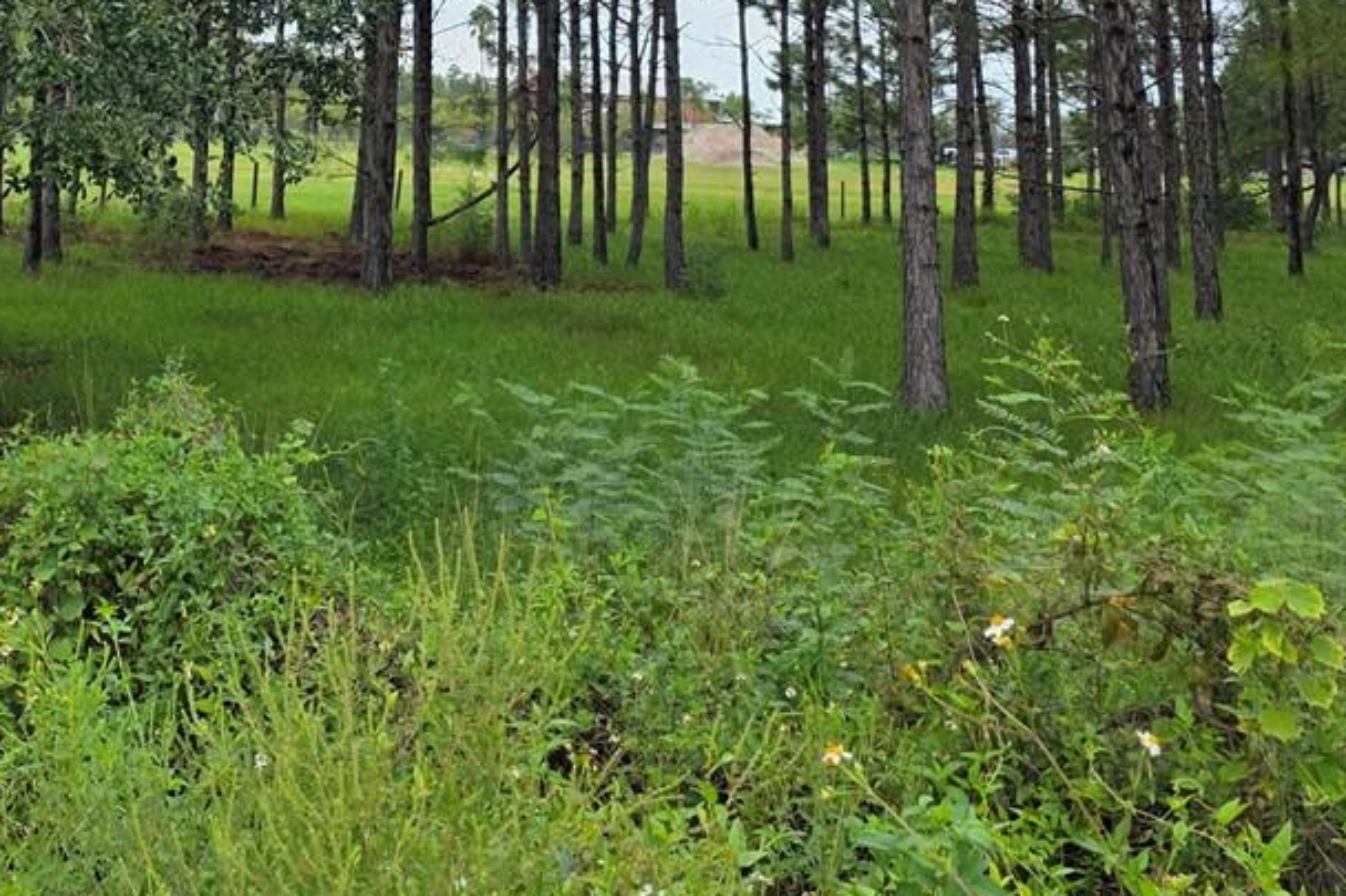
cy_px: -208
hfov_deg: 31.0
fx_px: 2355
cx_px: 252
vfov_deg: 20.1
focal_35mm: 63
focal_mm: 6.3
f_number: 1.7
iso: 80
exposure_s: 1/7061
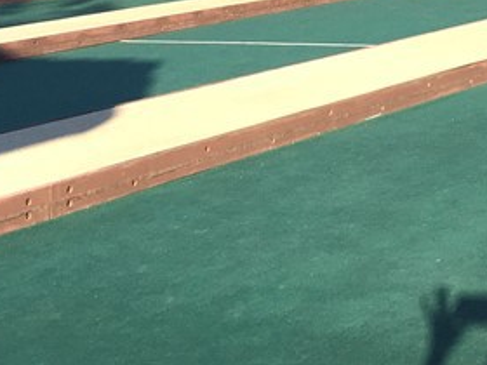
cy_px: -188
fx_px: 1491
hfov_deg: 18.2
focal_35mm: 106
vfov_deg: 13.2
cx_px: 449
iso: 25
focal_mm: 4.15
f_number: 2.2
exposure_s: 1/1166
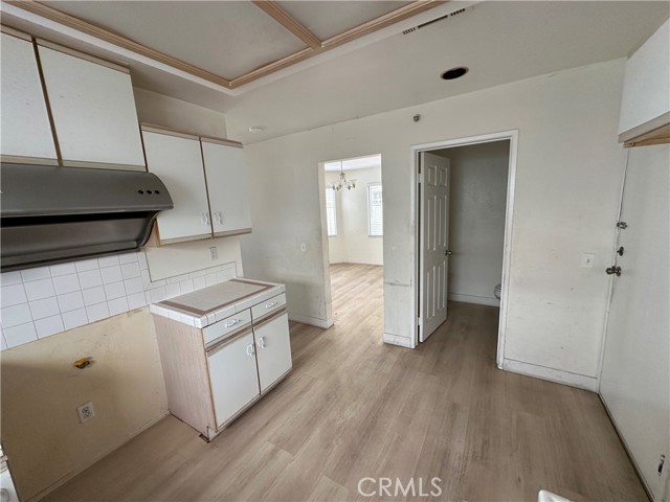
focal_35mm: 14
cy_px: 251
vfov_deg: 85.7
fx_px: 271
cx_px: 335
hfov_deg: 102.1
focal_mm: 2.22
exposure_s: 1/99
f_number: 2.2
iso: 100
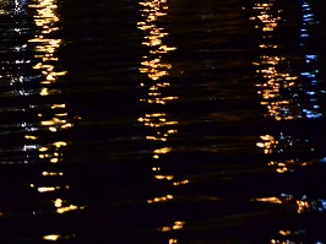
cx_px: 213
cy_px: -140
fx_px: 4326
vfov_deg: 3.2
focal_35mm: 460
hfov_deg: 4.3
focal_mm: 85
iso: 4000
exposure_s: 1/30
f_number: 4.5
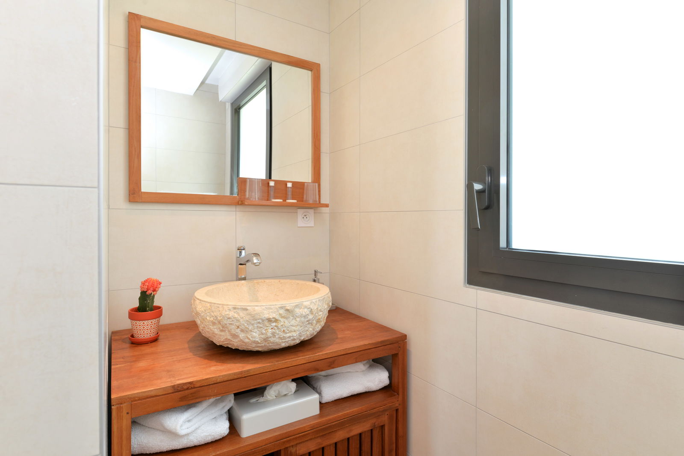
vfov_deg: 64.6
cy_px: 228
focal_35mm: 19
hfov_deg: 86.9
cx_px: 342
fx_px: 361
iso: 250
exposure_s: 1/13
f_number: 8
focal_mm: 19
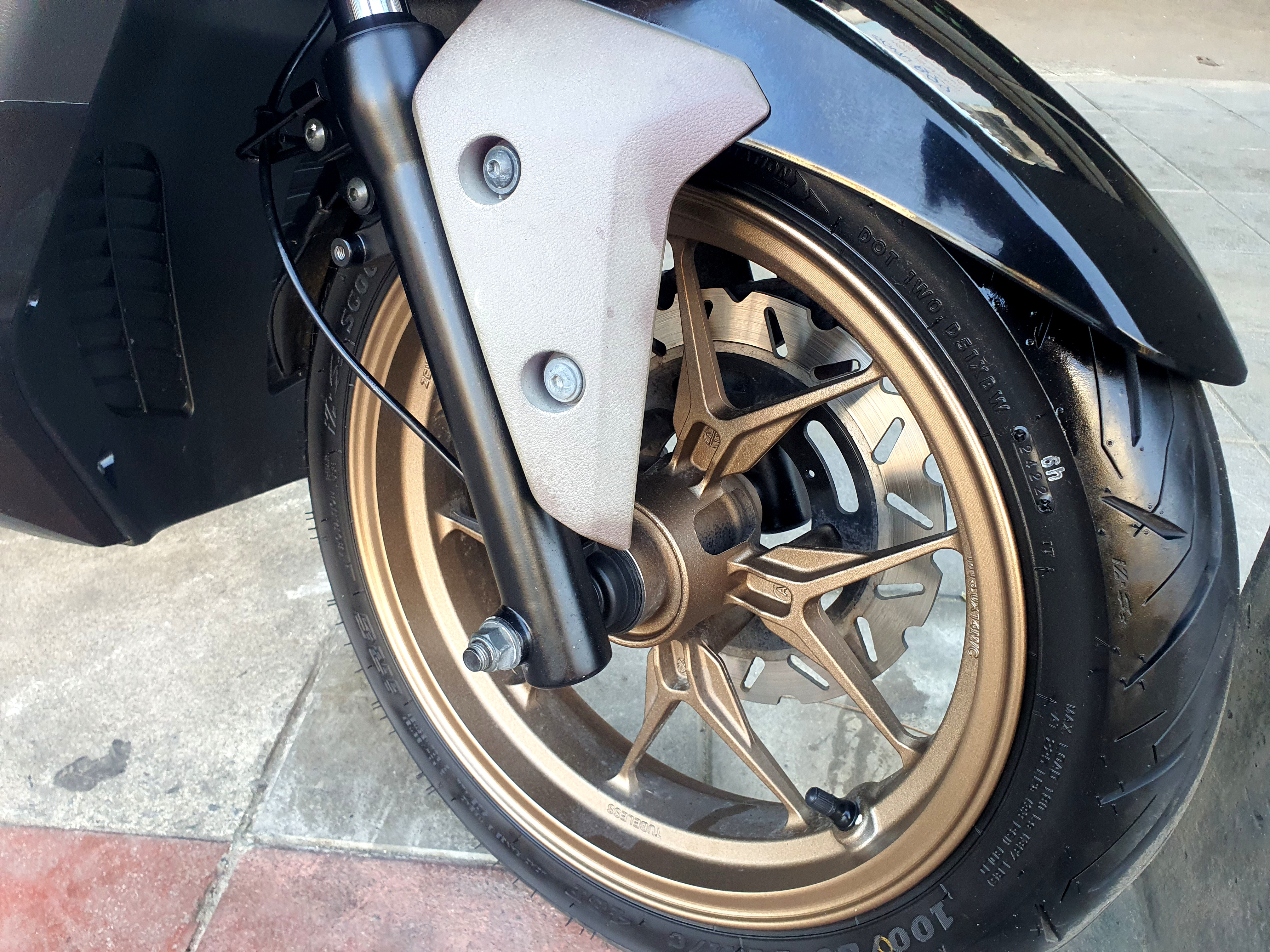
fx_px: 954
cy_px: 476
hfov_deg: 67.3
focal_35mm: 26
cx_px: 635
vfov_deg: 53.1
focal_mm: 4.3
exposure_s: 1/100
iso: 125
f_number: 2.4
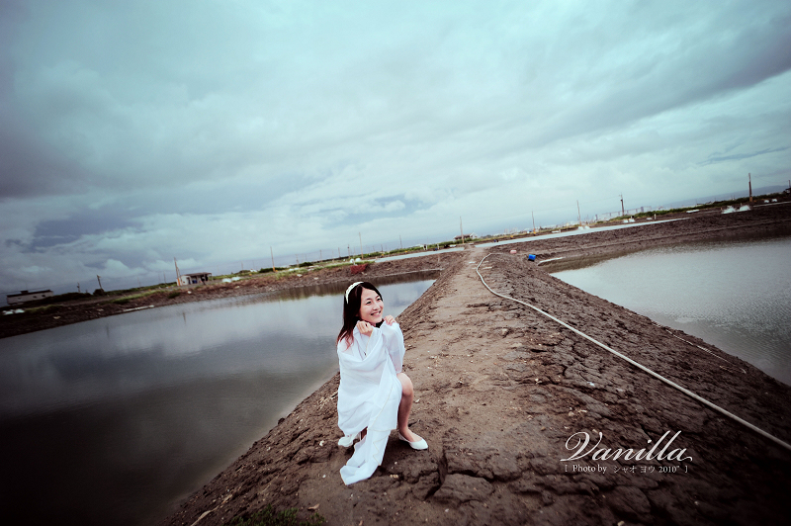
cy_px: 263
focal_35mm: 18
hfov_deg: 90.0
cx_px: 396
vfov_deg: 67.3
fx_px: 395
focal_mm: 18
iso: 200
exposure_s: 1/640
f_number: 2.8
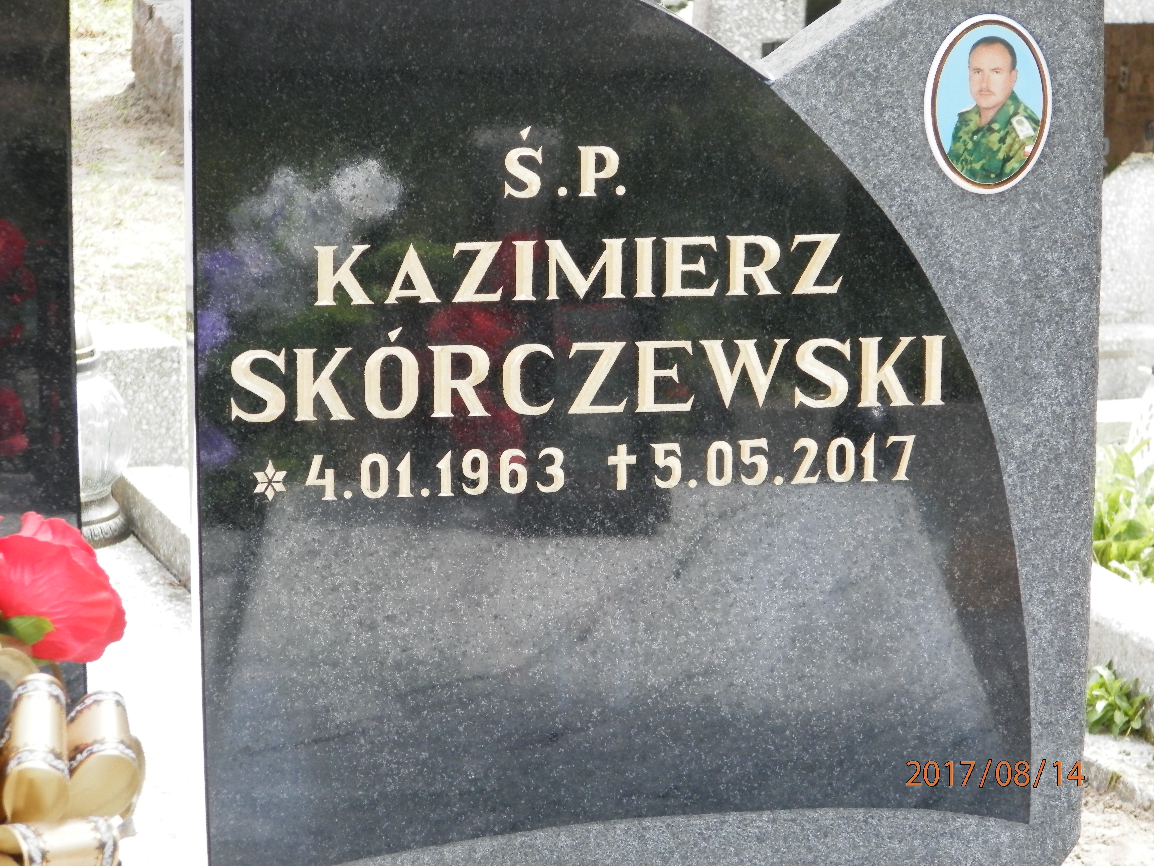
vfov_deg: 11.2
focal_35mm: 132
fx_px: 4401
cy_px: 433
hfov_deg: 14.9
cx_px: 577
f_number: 4.7
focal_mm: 23.6
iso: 200
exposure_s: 1/100
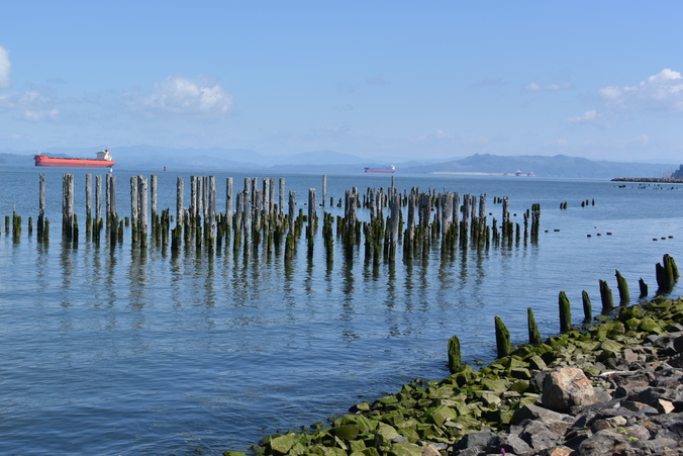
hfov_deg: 35.6
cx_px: 88
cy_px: 219
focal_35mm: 53
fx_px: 1006
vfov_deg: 25.5
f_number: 9
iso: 100
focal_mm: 28
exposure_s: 1/320
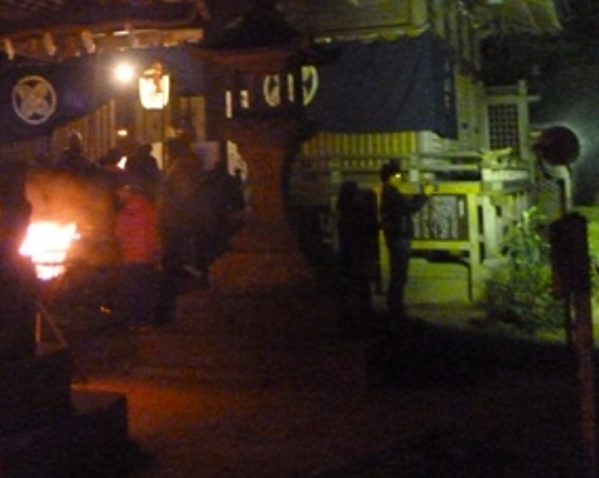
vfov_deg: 29.4
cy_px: 78
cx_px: 101
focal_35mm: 50
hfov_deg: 35.8
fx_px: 886
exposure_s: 1/15
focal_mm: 5
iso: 1600
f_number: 3.1
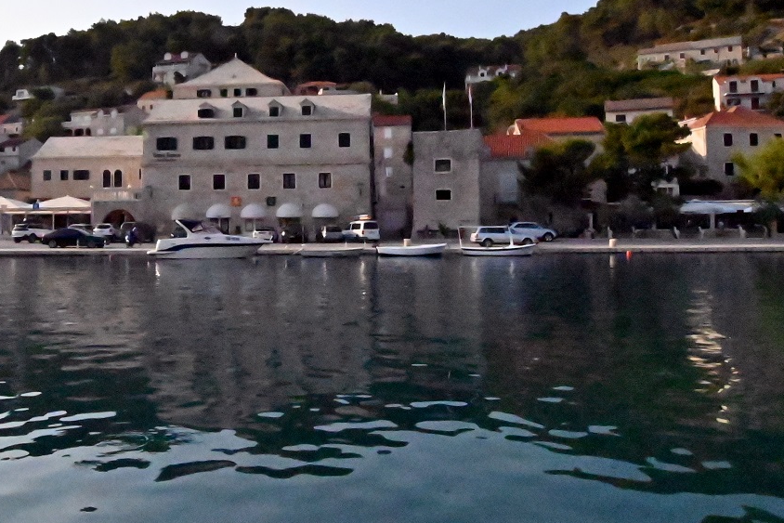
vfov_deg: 40.6
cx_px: 284
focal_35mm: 32
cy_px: 175
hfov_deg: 57.8
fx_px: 697
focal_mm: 12
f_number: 22
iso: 28800
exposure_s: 1/8000
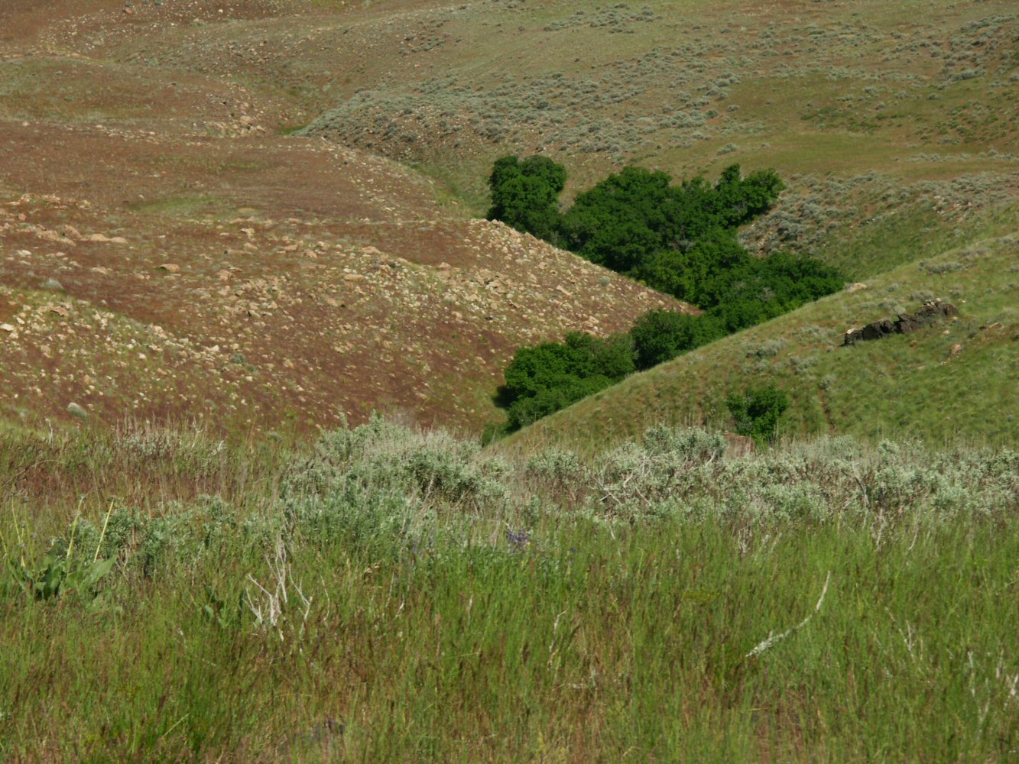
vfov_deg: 8.3
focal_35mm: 180
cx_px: 510
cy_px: 382
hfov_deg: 11.0
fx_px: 5299
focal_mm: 45.88
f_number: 8
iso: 64
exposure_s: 1/400
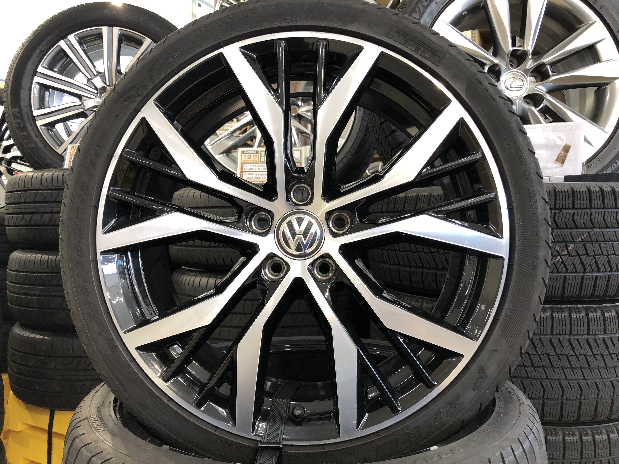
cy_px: 232
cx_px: 310
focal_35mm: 28
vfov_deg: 49.7
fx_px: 501
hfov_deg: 63.4
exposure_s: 1/33
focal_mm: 3.99
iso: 32
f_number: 1.8
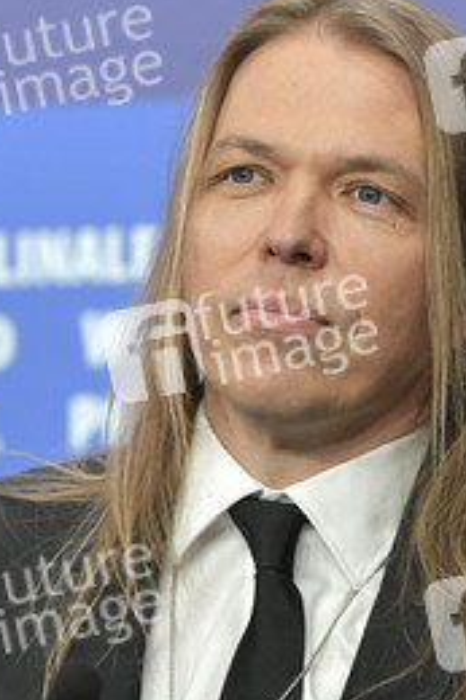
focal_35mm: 215
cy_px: 474
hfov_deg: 6.4
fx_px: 4180
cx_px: 318
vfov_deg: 9.6
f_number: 5.6
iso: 2500
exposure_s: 1/200
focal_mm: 140
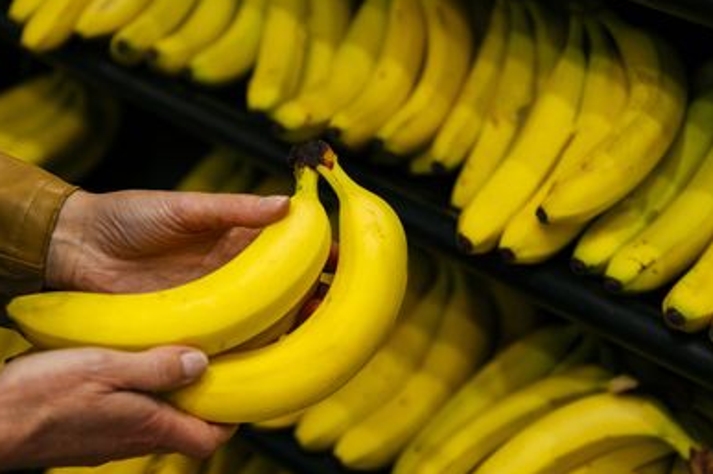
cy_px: 188
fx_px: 1484
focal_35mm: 75
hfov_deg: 27.0
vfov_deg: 18.1
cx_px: 352
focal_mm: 33
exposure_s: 1/250
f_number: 1.6
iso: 160
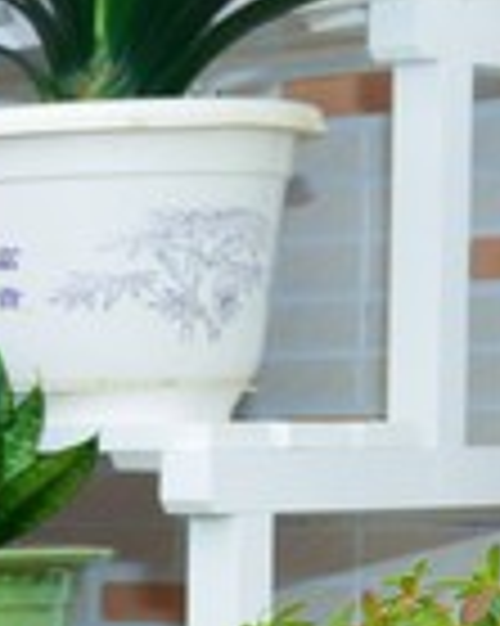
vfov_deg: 9.8
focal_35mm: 196
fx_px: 3630
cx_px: -1491
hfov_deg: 6.4
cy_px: 682
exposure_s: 1/40
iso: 800
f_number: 5.6
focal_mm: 29
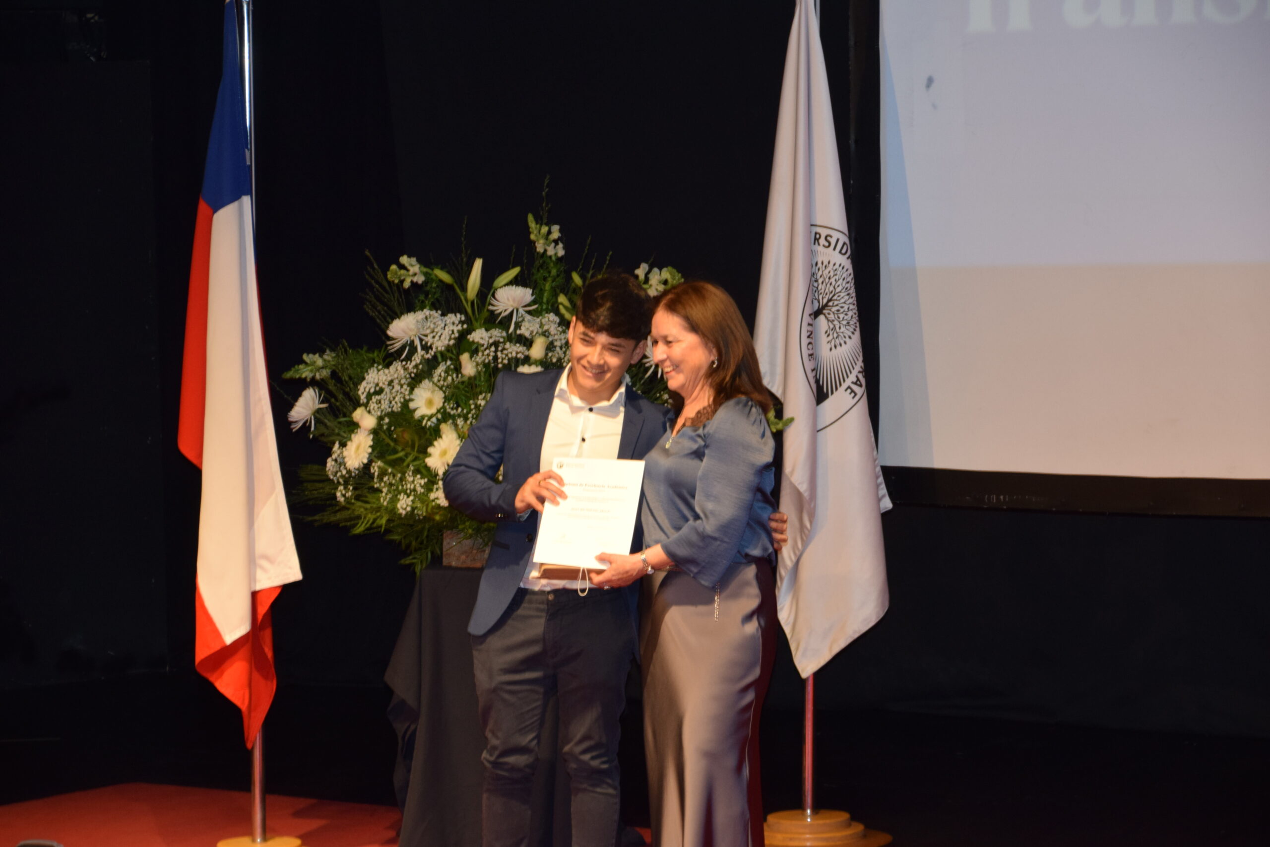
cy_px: 424
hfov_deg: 15.2
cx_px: 635
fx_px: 4762
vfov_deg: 10.2
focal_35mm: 135
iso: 800
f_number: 5.3
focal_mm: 90
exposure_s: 1/60
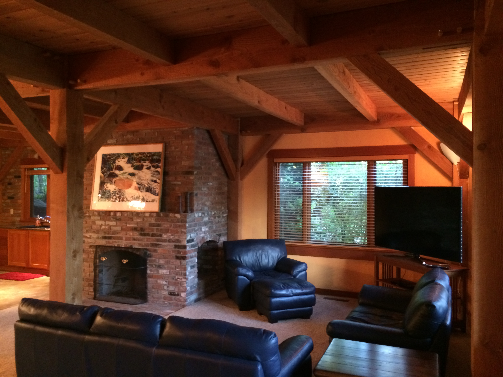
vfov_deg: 46.8
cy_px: 188
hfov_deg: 60.0
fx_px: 436
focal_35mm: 30
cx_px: 252
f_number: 2.2
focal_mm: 4.12
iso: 400
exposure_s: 1/15
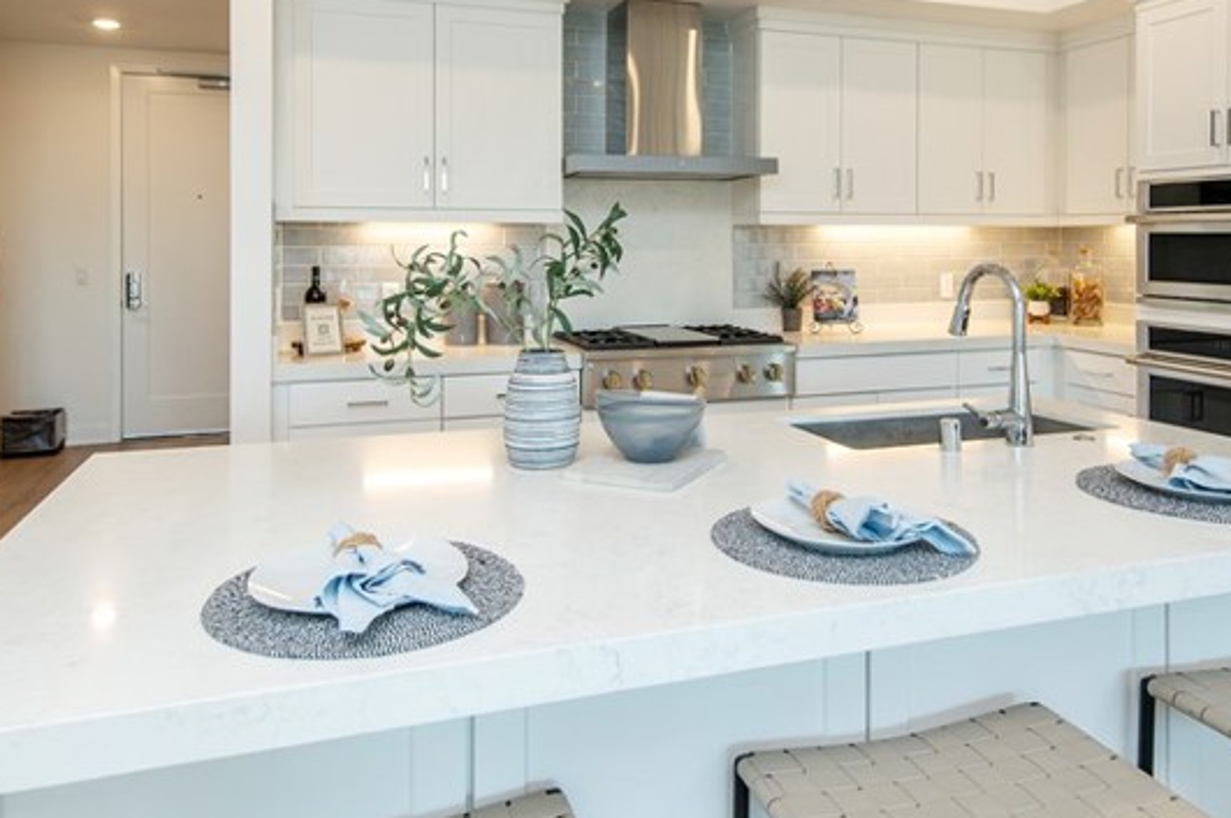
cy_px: 254
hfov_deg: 67.4
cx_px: 635
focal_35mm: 27
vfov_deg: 46.9
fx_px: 922
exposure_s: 1/60
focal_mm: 14
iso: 450
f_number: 4
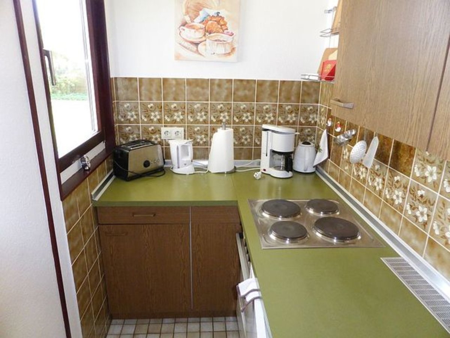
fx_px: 312
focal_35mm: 24
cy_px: 169
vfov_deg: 56.8
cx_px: 225
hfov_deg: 71.6
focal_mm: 4.3
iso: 640
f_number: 3.3
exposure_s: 1/60
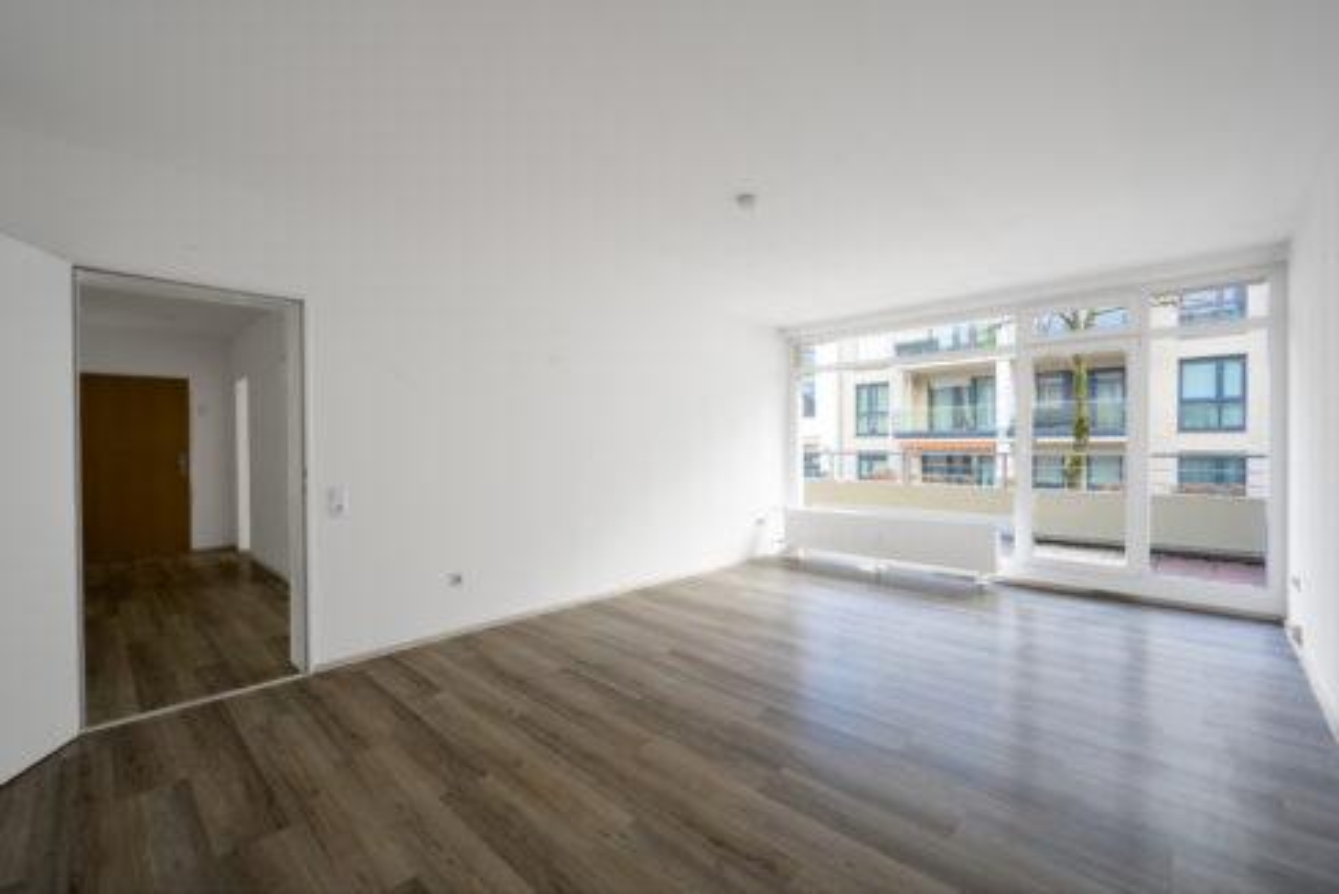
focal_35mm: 16
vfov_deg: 75.6
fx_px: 577
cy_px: 447
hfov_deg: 98.5
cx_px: 670
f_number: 9
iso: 250
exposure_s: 1/15
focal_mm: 15.5
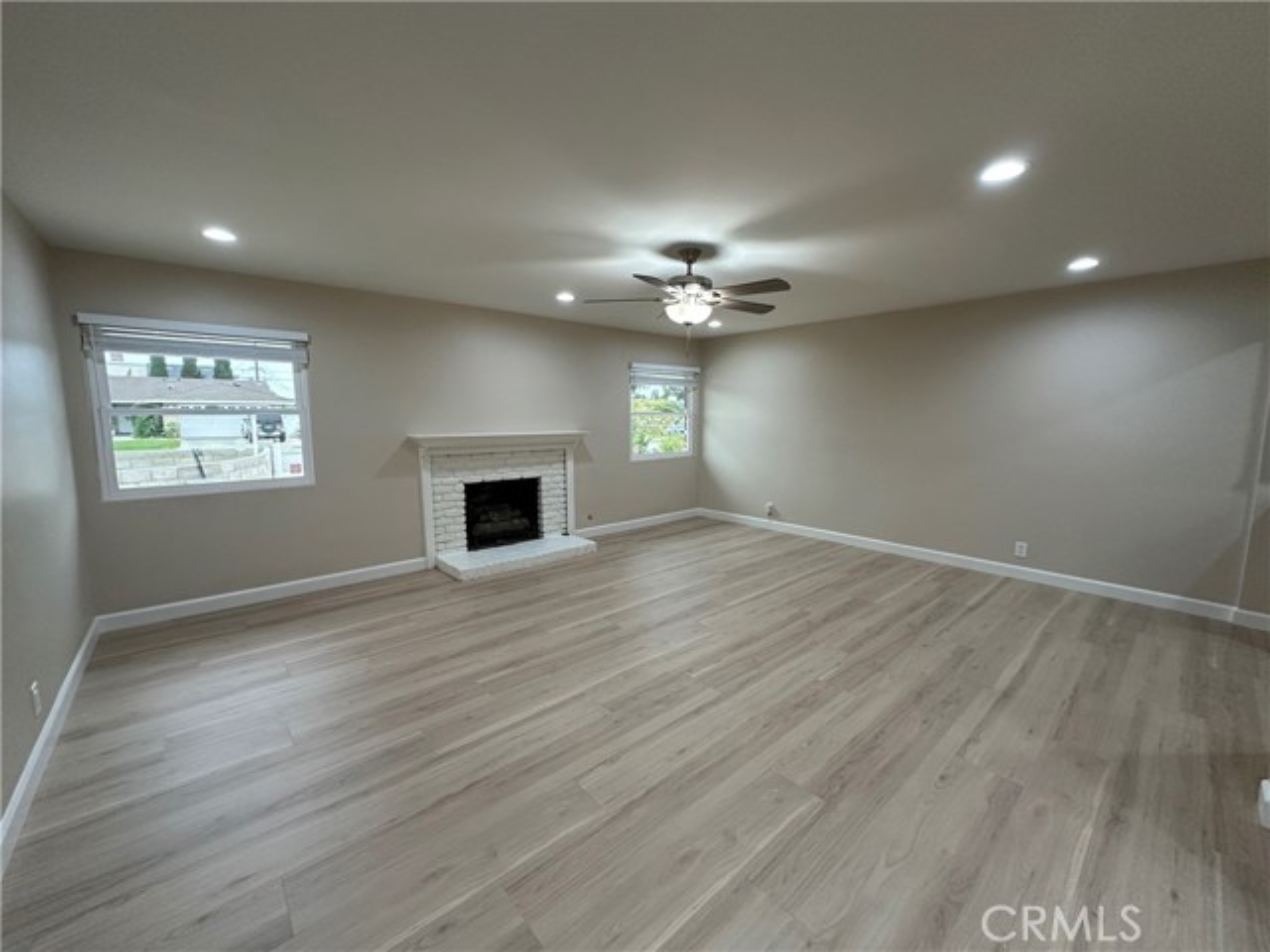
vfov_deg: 85.7
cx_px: 635
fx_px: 514
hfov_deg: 102.1
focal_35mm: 14
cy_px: 476
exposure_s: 1/120
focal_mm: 2.22
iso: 200
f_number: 2.2
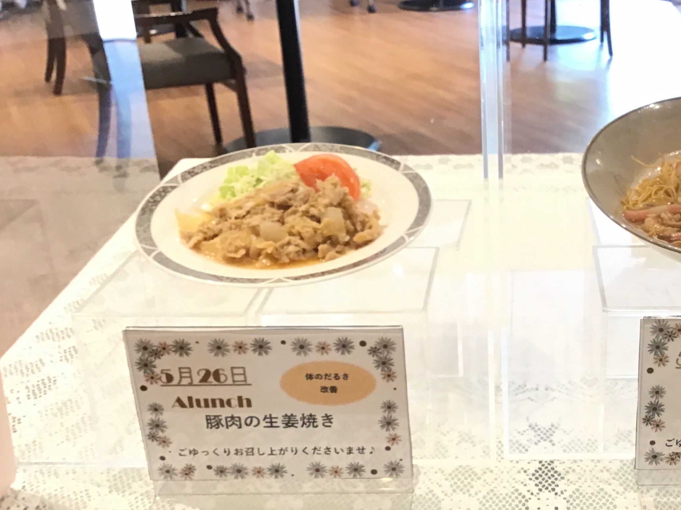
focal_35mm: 50
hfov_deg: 37.1
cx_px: 526
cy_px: 273
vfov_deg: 29.1
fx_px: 984
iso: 80
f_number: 2.4
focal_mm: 3.3
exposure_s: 1/30
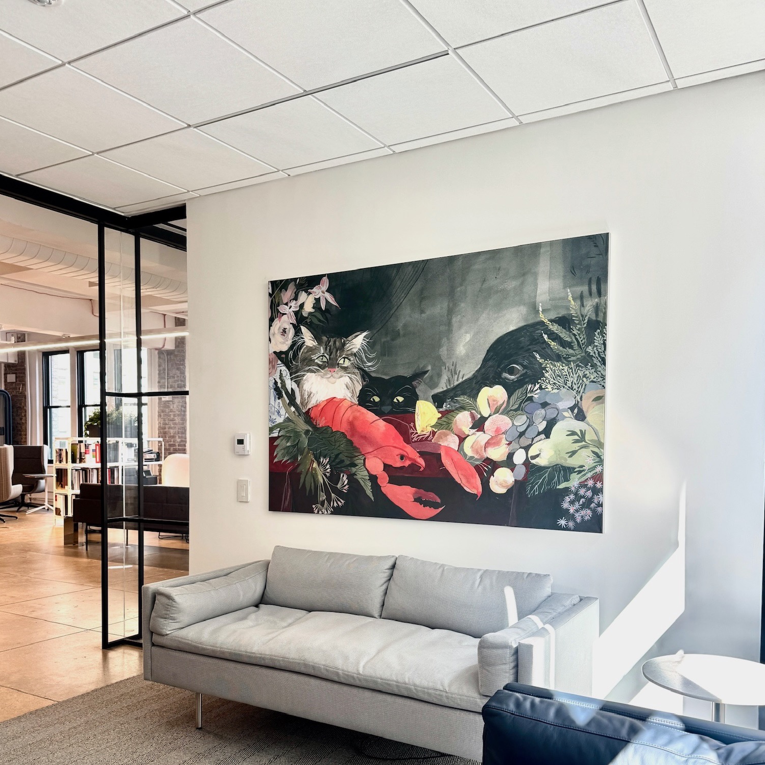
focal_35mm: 29
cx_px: 375
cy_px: 466
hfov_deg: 55.6
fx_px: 725
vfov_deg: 55.1
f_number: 1.78
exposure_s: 1/121
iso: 64
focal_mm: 6.76
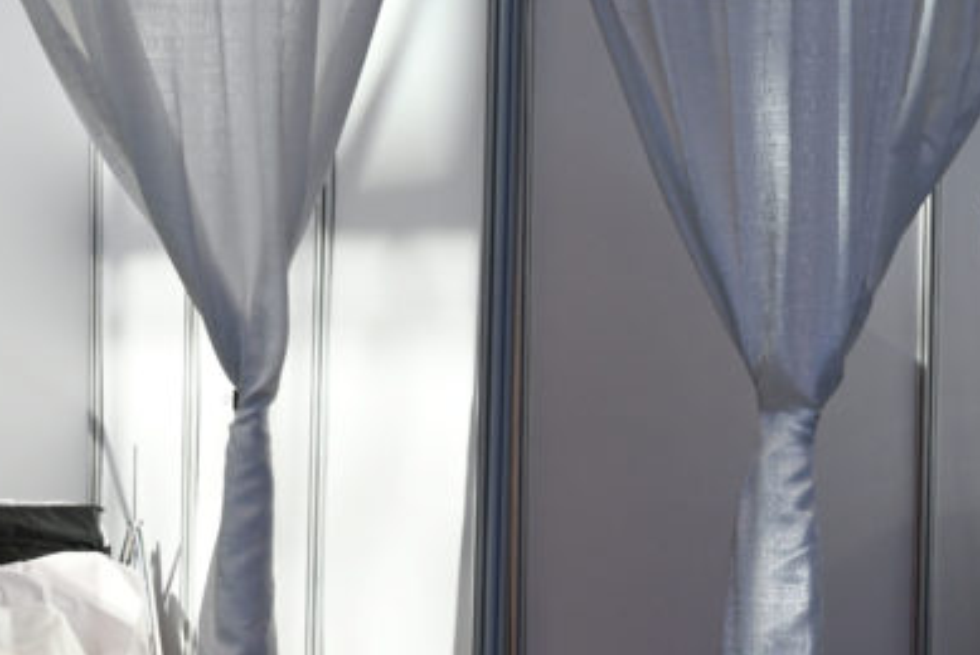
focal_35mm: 142
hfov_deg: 14.0
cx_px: -239
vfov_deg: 9.6
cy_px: 571
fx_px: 3868
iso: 800
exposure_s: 1/320
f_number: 5.6
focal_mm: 54
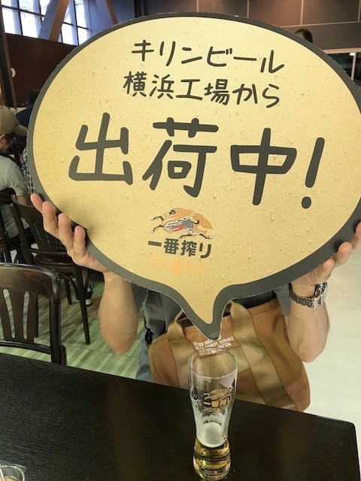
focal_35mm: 28
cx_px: 180
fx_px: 389
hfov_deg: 49.7
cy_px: 240
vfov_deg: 63.4
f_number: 1.8
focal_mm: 3.99
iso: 25
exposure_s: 1/33
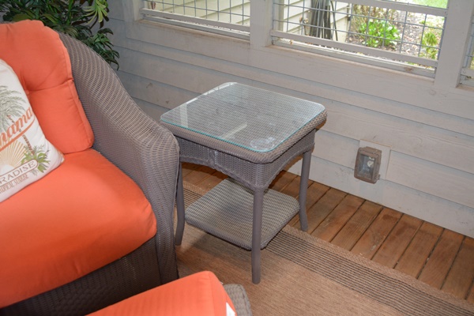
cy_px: 158
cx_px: 237
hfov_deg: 53.1
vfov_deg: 36.9
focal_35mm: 36
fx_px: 474
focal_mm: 24
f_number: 4
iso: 1400
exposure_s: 1/60
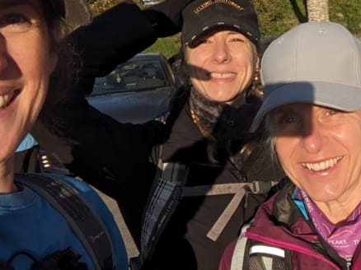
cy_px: 135
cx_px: 303
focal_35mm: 57
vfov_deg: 25.6
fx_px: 594
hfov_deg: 32.6
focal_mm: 2.51
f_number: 2
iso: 42
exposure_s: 1/1529
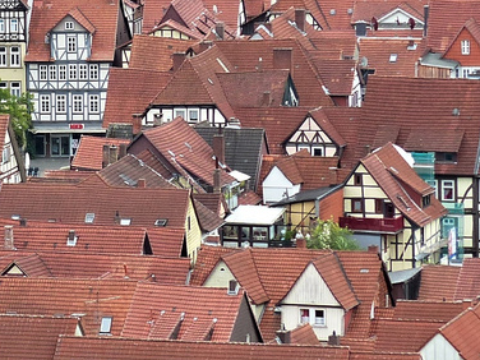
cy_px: 65
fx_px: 5422
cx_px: -111
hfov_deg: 5.0
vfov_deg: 3.8
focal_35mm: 391
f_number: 4
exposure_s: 1/320
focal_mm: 18.3
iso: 160
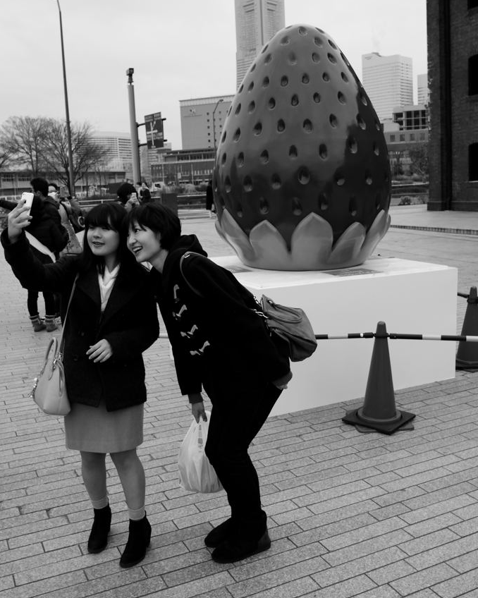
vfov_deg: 52.8
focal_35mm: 34
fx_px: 601
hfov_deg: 43.3
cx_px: 239
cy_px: 269
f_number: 8
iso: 400
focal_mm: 20
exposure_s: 1/640
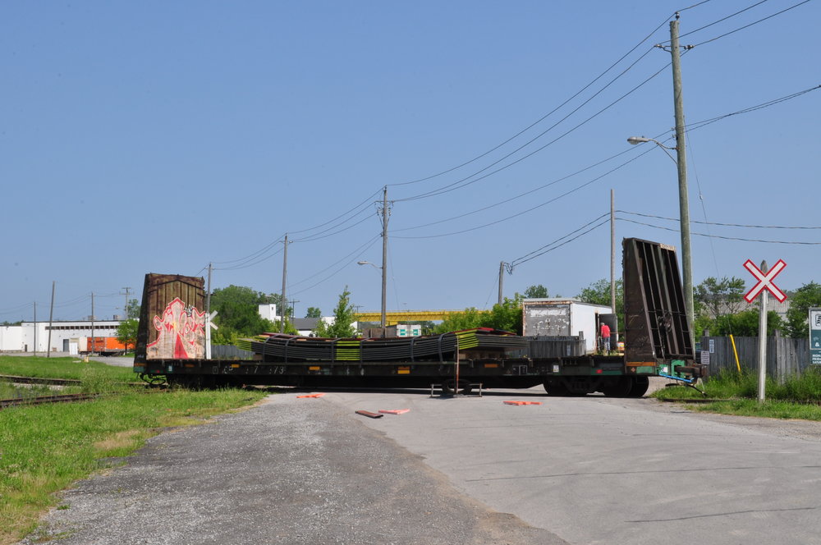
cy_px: 272
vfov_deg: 28.0
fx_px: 1093
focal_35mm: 48
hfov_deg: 41.2
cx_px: 410
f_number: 29
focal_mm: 32
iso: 200
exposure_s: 1/50
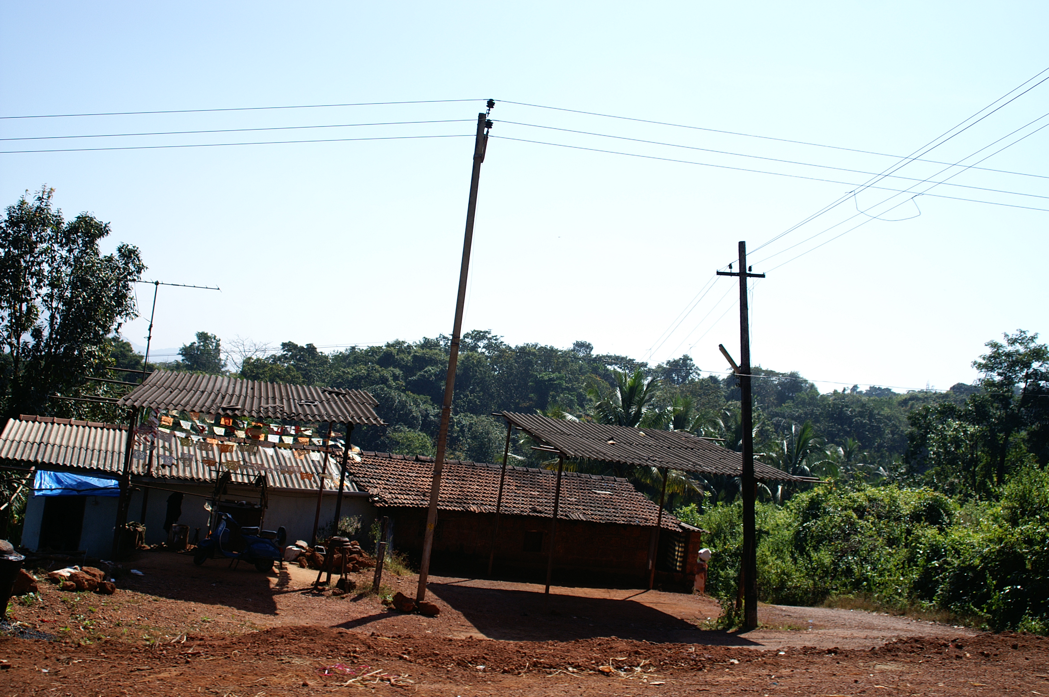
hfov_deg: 53.2
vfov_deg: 36.8
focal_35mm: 36
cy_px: 348
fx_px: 1048
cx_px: 524
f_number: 5
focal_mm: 24
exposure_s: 1/1250
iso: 100
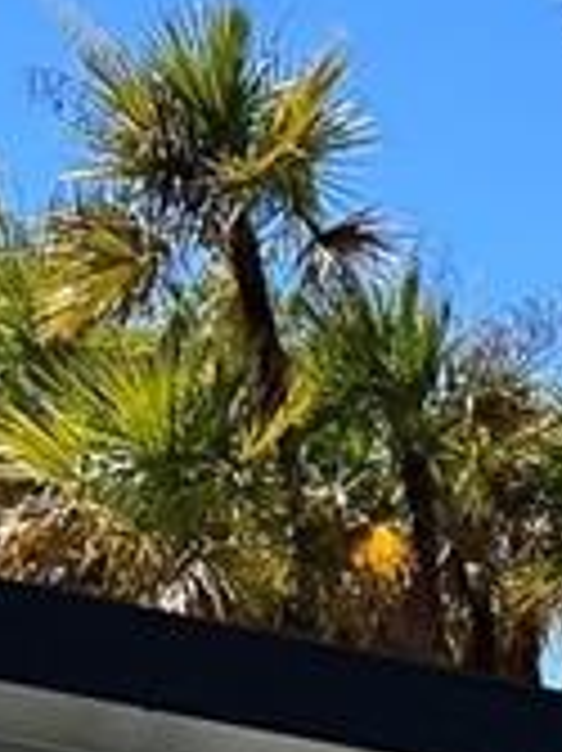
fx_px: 4053
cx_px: 1722
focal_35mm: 187
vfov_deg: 8.8
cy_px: 2224
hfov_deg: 7.0
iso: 50
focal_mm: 5.7
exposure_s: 1/6993
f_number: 1.5
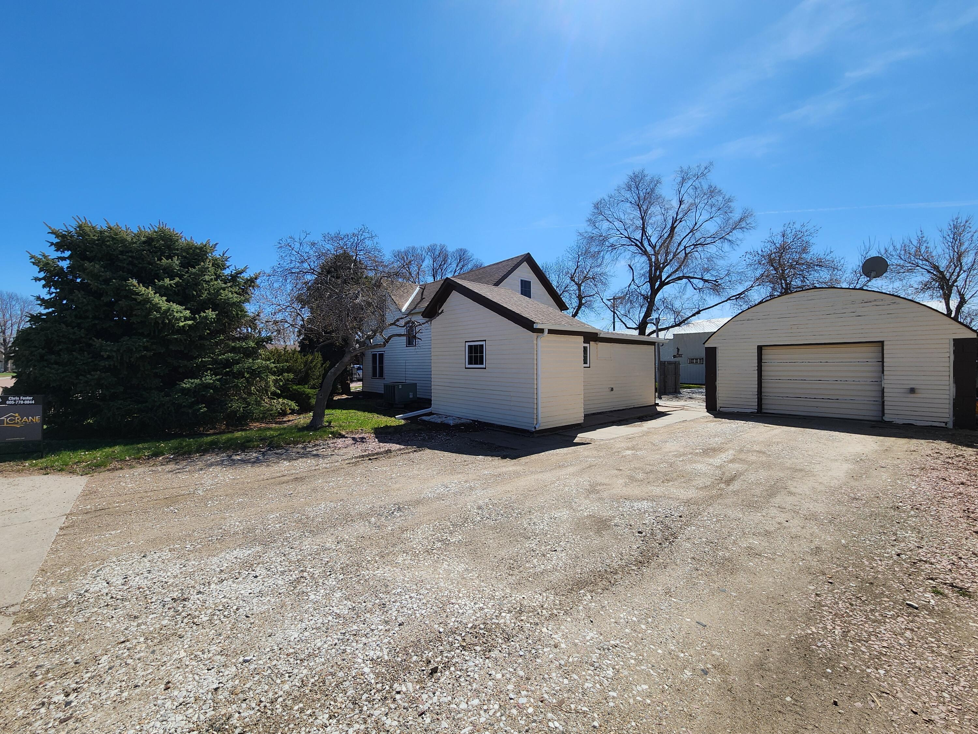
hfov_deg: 106.2
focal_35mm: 13
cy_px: 367
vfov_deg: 89.9
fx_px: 367
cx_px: 489
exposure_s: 1/2271
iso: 50
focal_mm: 2.2
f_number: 2.2
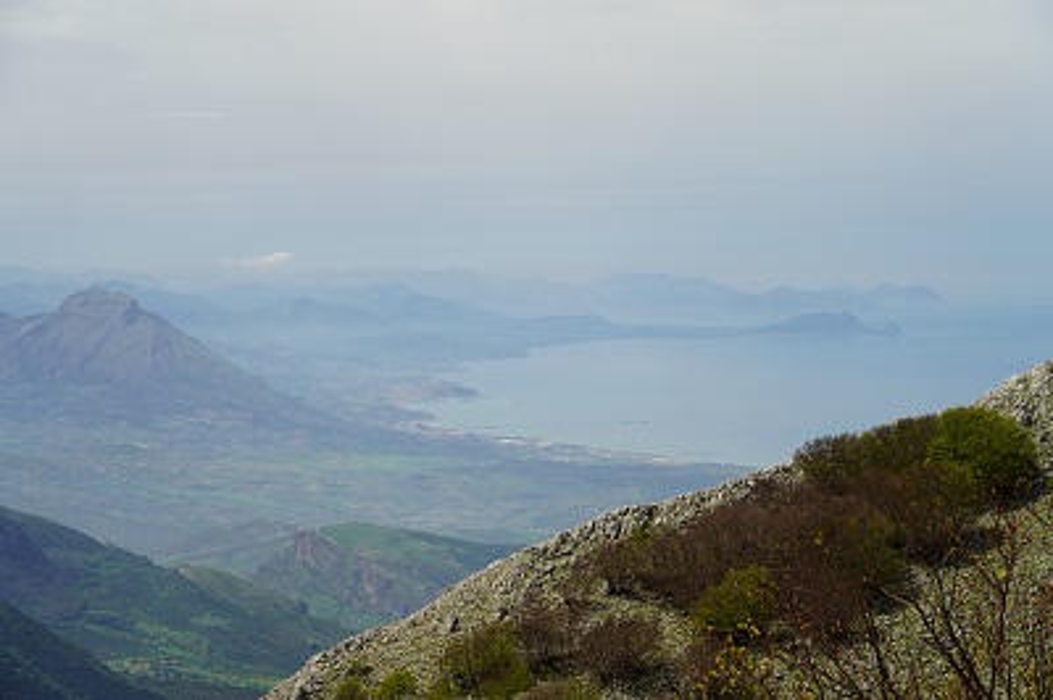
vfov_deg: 15.3
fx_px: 2601
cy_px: 350
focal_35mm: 89
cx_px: 526
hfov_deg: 22.9
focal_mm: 89
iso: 100
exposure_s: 1/200
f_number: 8
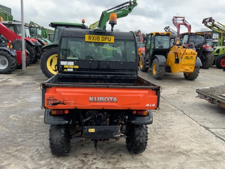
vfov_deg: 48.2
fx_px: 188
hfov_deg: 61.7
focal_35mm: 29
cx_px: 112
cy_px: 84
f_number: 1.8
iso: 16
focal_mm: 3
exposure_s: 1/358
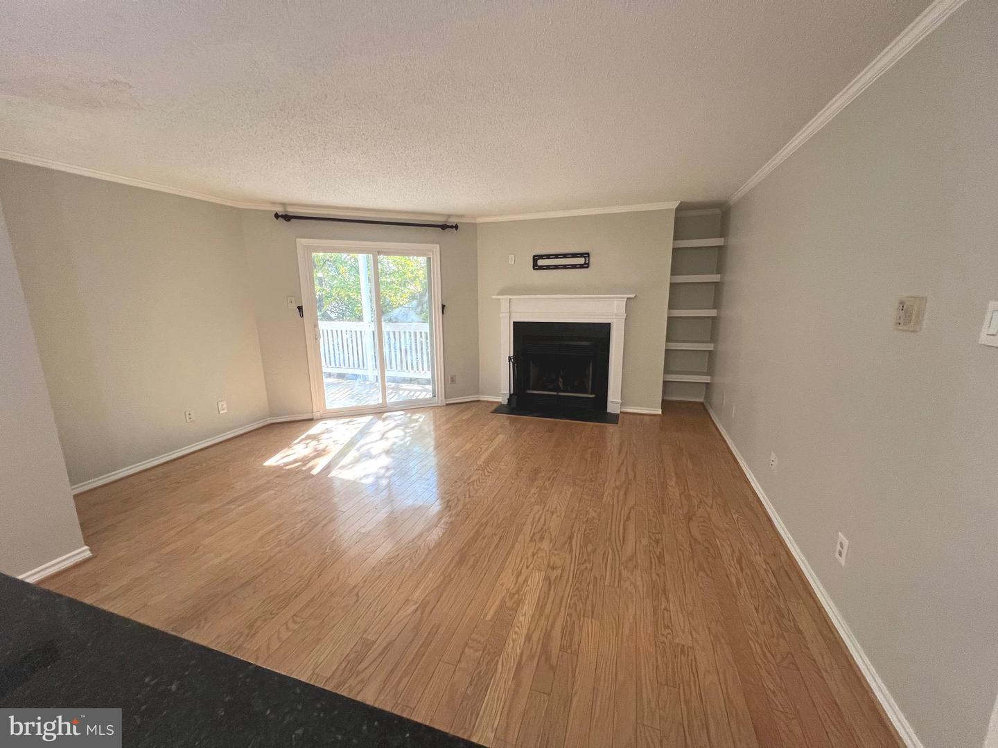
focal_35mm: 13
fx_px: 375
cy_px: 374
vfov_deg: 89.9
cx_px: 499
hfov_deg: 106.2
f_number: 1.8
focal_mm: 1.57
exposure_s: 1/120
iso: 250
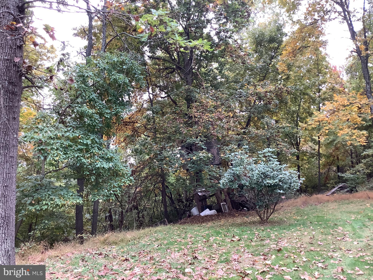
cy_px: 140
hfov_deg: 58.4
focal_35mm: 31
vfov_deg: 45.4
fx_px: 334
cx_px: 186
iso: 80
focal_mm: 3.3
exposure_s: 1/50
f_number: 2.4
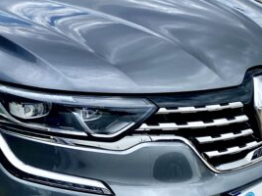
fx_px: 590
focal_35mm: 78
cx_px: -14
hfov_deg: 23.7
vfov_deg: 18.9
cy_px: 94
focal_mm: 4.25
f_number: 1.8
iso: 32
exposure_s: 1/1429
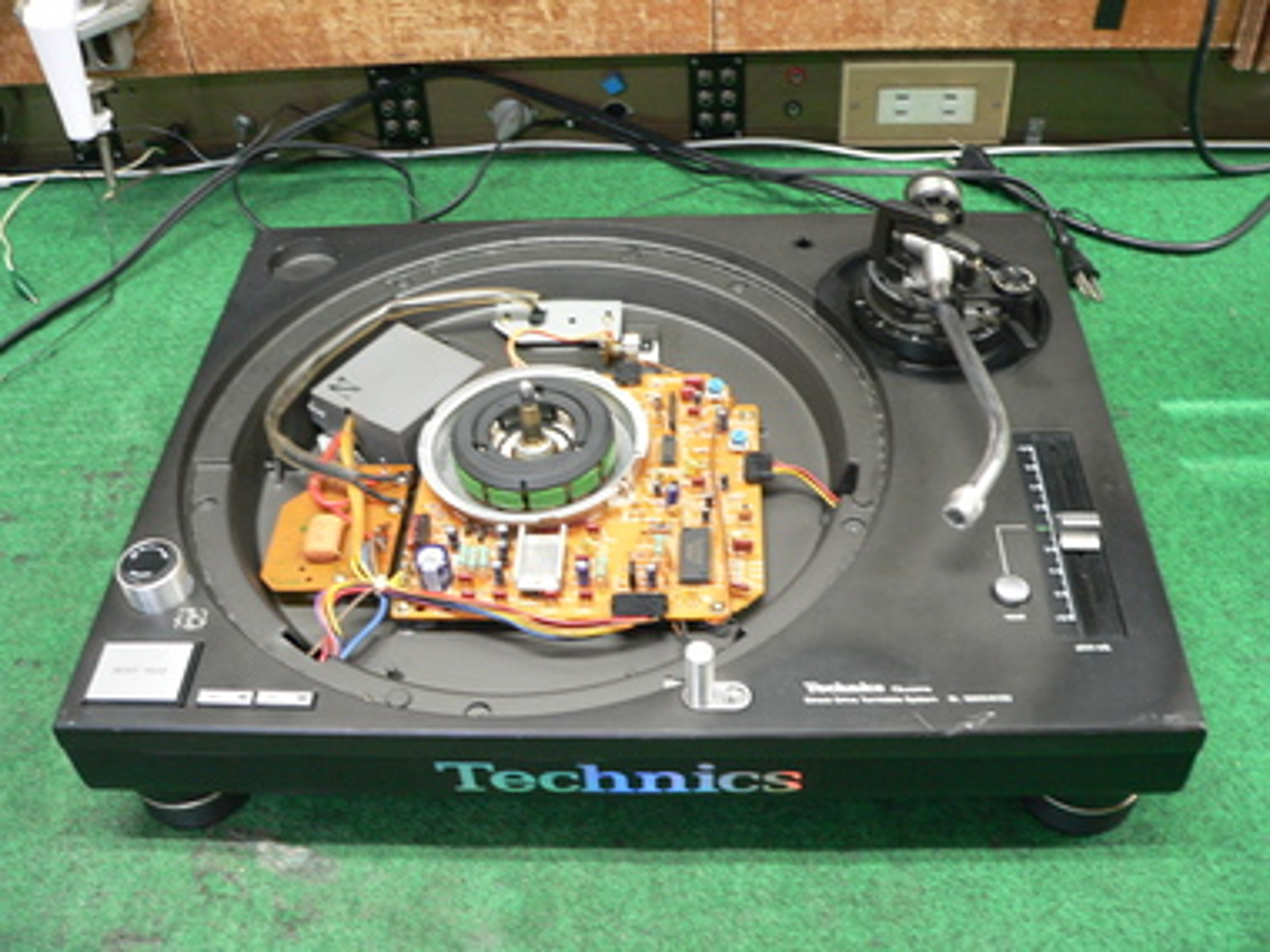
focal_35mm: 36
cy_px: 476
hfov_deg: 51.4
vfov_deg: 39.7
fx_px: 1321
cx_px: 635
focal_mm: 6
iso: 200
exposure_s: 1/8
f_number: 2.8
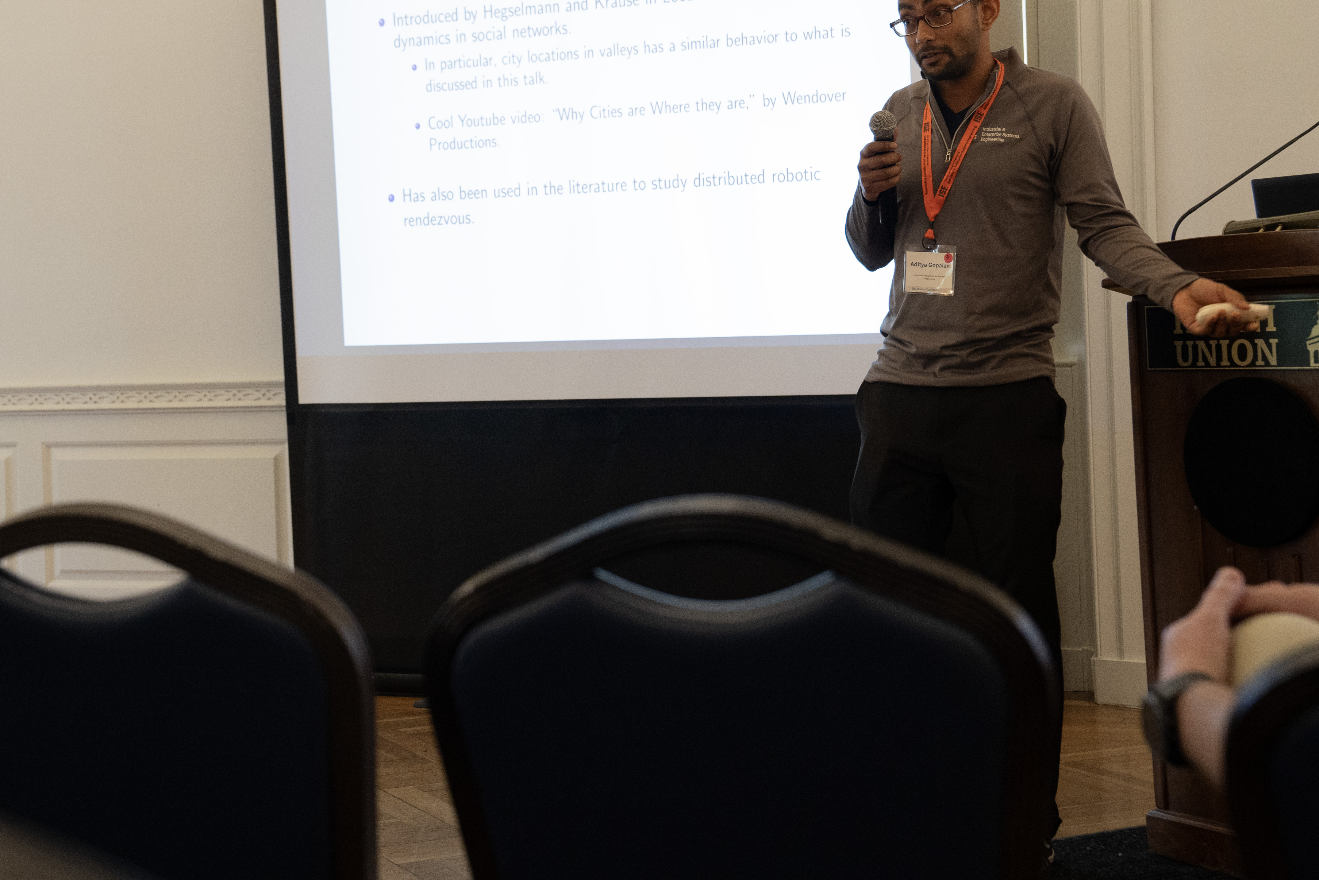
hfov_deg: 33.2
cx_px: 466
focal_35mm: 60
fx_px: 2198
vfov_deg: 22.6
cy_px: 313
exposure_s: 1/160
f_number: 4
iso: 1600
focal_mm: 43
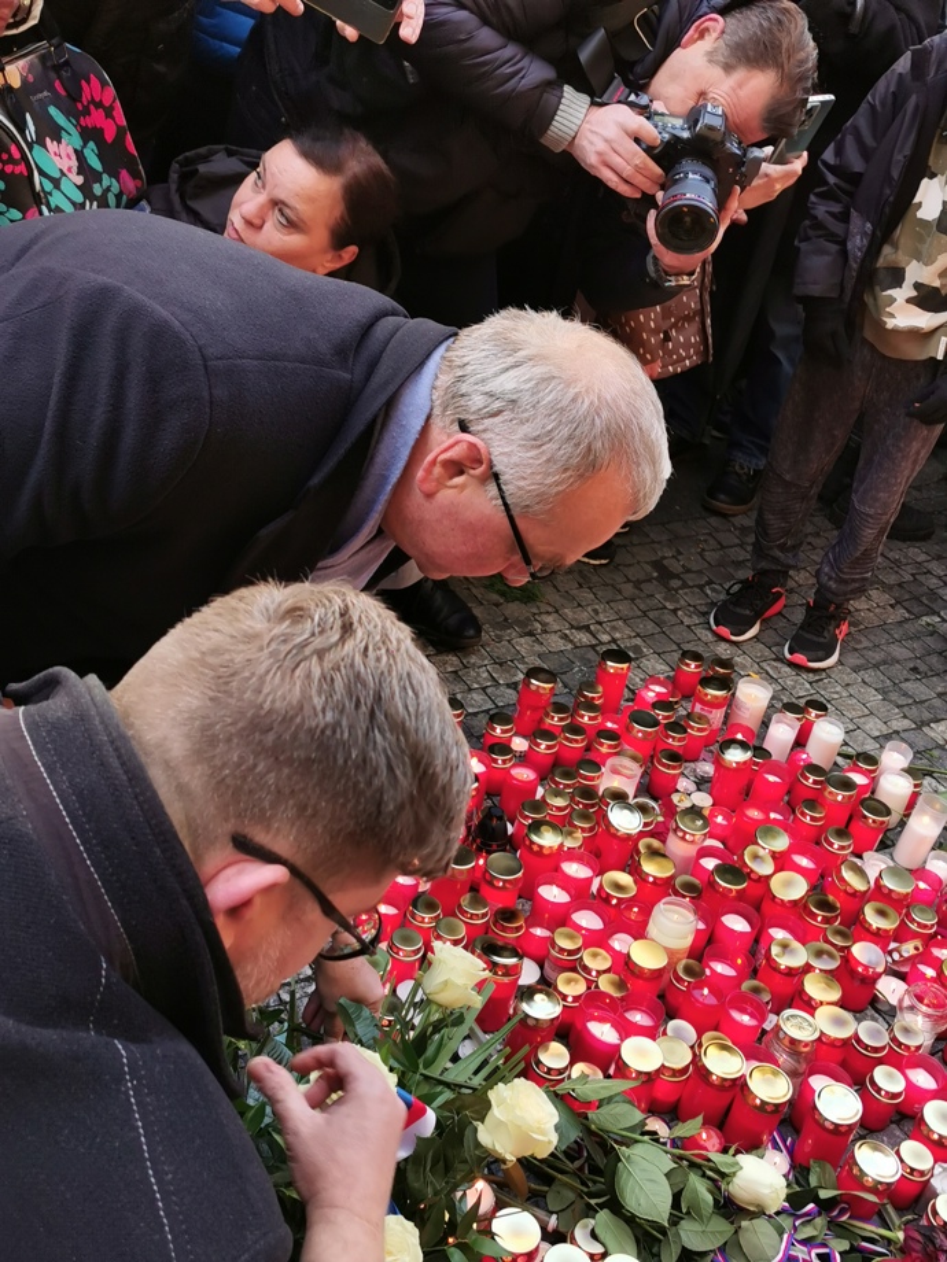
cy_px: 631
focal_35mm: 39
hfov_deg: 36.8
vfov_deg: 47.9
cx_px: 474
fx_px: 1423
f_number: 1.6
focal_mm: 5.56
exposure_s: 1/225
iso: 50
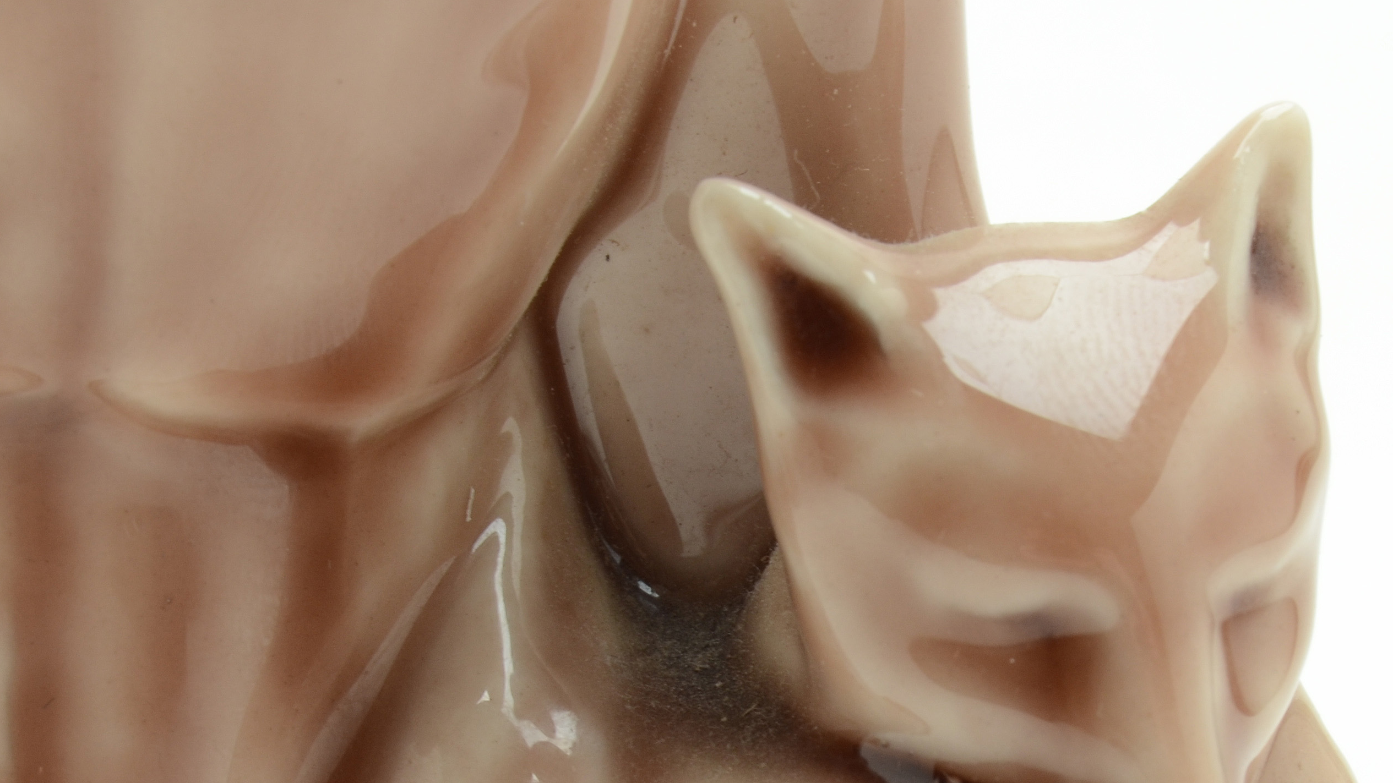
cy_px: 749
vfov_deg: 7.2
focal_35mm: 168
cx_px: 847
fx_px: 6206
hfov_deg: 12.8
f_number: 13
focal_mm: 55
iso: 200
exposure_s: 1/125
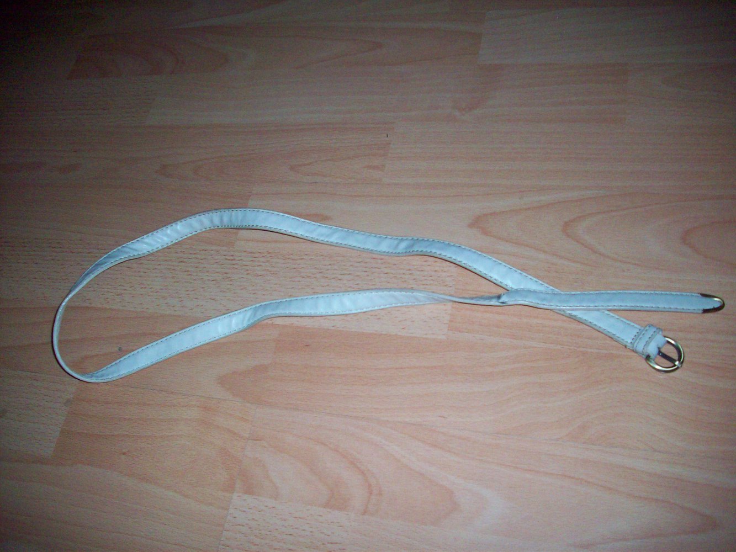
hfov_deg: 50.1
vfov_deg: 38.7
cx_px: 368
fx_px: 787
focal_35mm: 37
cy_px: 276
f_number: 2.8
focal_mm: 6.2
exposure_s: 1/45
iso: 160
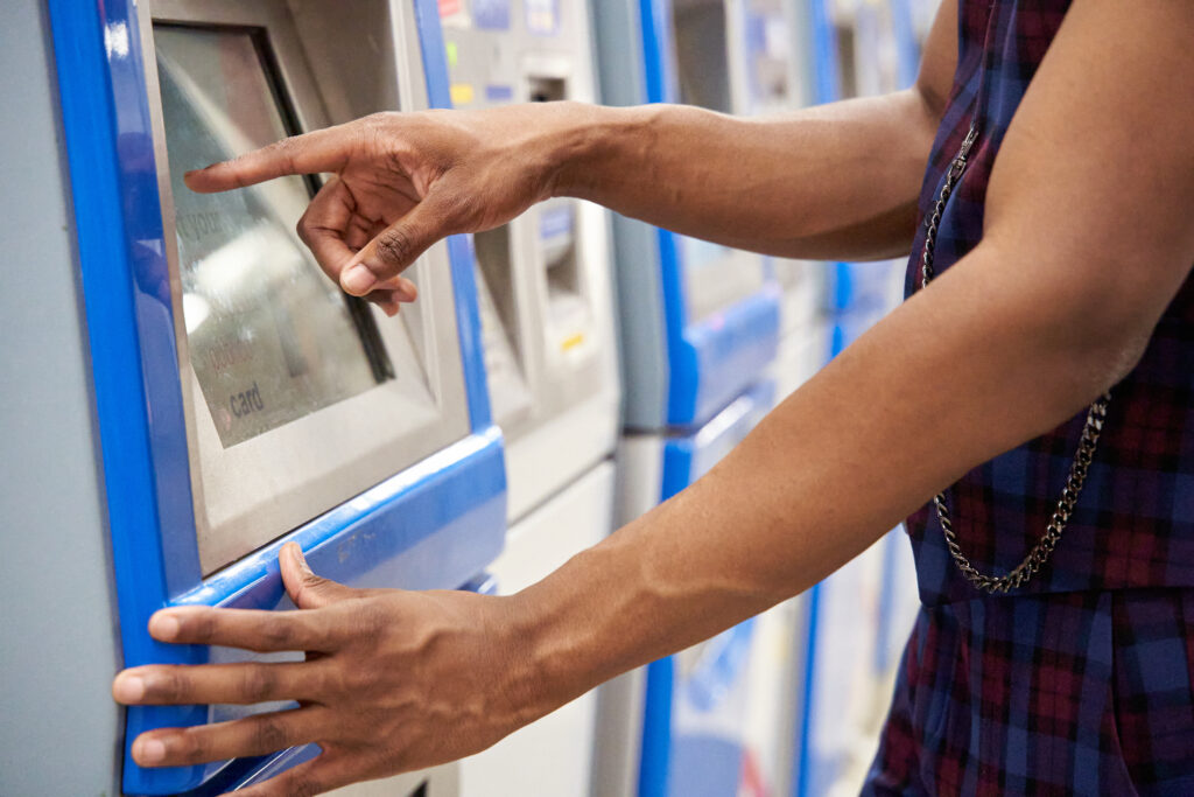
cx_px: 597
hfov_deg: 27.0
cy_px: 398
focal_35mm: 75
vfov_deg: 18.2
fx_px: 2488
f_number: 4.5
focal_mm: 75
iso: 12800
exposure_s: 1/640
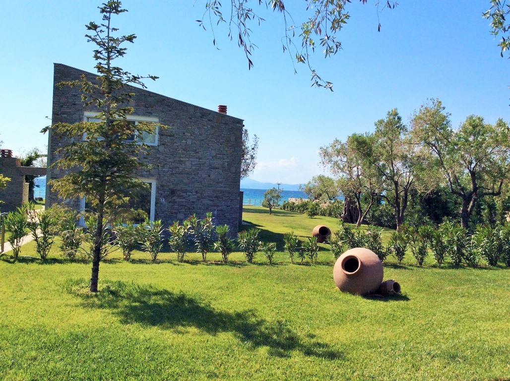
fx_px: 471
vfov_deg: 44.1
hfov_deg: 56.9
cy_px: 190
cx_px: 255
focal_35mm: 32
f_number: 2.4
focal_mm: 3.3
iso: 32
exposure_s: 1/2203
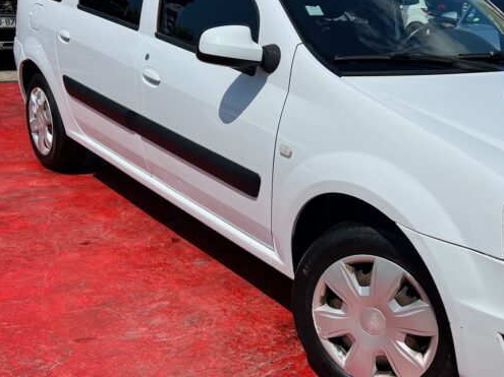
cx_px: 379
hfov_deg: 43.4
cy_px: 162
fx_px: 611
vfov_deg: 34.3
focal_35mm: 42
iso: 50
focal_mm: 5.7
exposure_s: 1/12658
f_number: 1.5
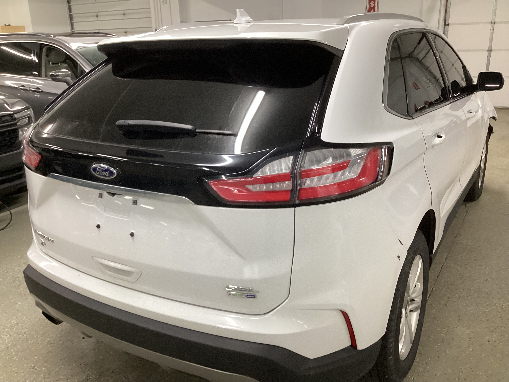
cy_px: 191
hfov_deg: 58.4
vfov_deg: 45.4
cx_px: 254
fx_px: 456
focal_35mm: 31
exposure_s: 1/60
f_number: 2.4
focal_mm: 3.3
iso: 250
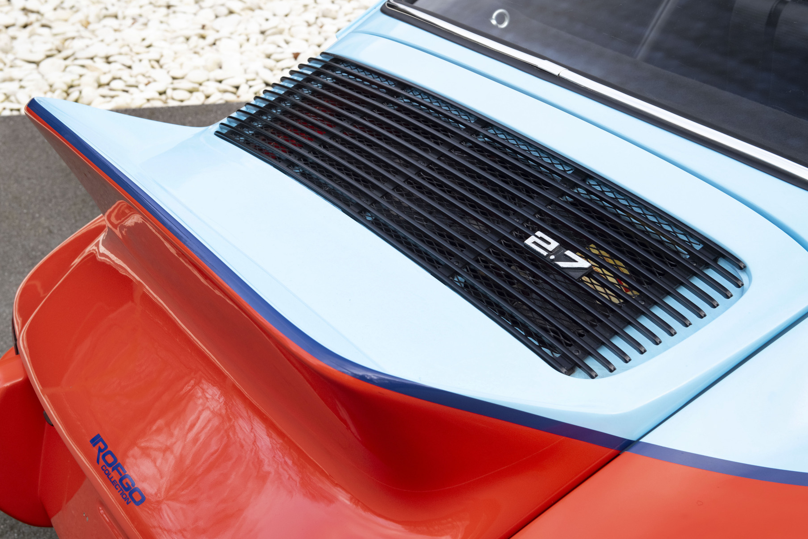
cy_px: 261
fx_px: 1436
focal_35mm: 64
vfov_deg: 21.2
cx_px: 378
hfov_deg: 31.4
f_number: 6.3
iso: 1000
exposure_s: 1/100
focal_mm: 58
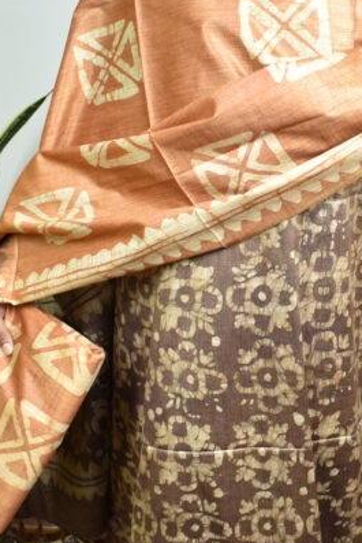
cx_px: 270
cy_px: 216
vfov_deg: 29.6
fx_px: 1025
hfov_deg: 19.9
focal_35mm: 68
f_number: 4.5
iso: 200
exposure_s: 1/30
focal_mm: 20
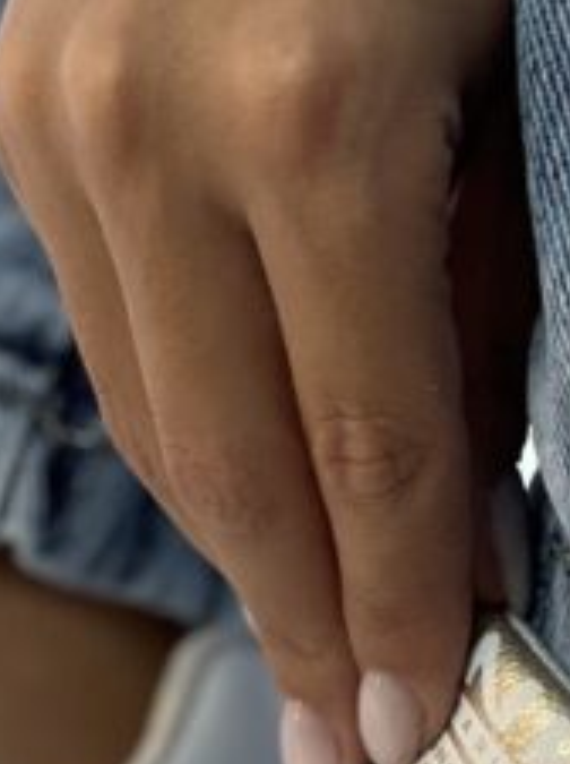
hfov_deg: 4.6
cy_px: 1516
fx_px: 7046
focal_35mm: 320
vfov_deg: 6.0
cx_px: 512
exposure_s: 1/120
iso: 64
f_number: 2.8
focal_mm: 9
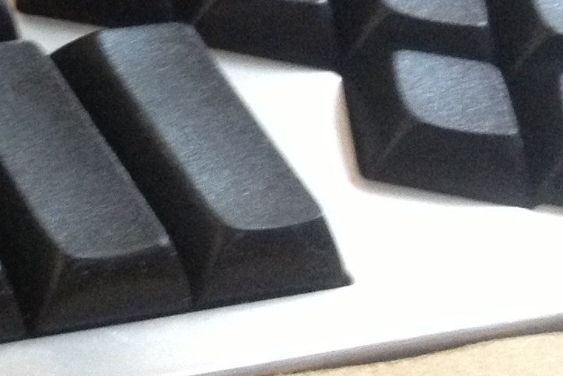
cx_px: -292
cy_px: -49
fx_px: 2565
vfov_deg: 8.3
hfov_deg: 11.9
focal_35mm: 164
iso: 250
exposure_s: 1/20
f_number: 2.4
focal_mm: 4.28
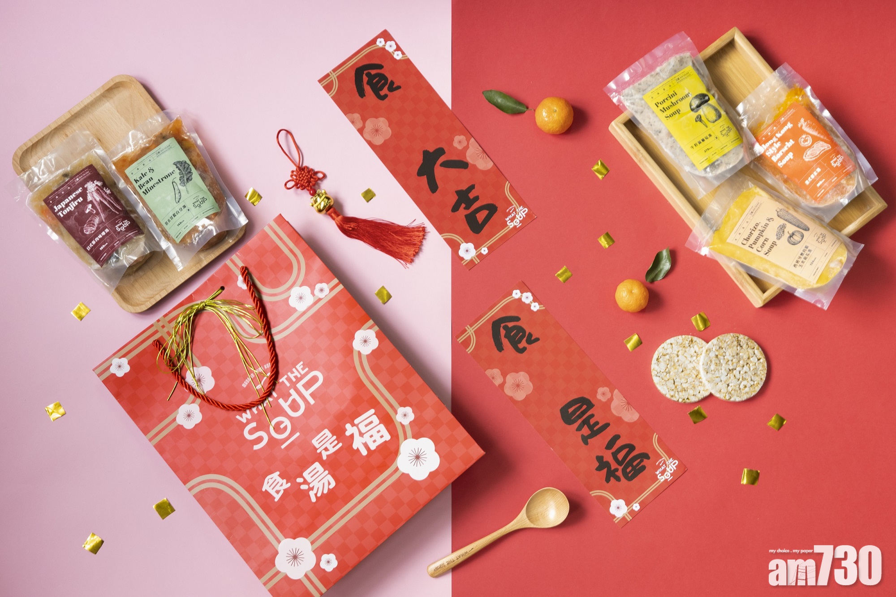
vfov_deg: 28.1
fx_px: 1194
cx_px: 448
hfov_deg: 41.1
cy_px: 298
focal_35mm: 48
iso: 400
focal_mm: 32
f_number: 10
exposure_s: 1/8
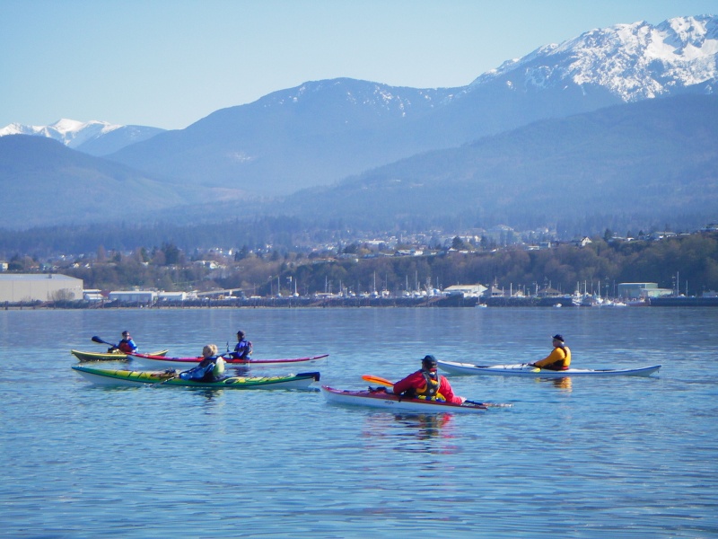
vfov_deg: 13.0
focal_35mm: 114
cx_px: 359
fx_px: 2365
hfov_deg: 17.3
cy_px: 270
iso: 50
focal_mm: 18.9
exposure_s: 1/400
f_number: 4
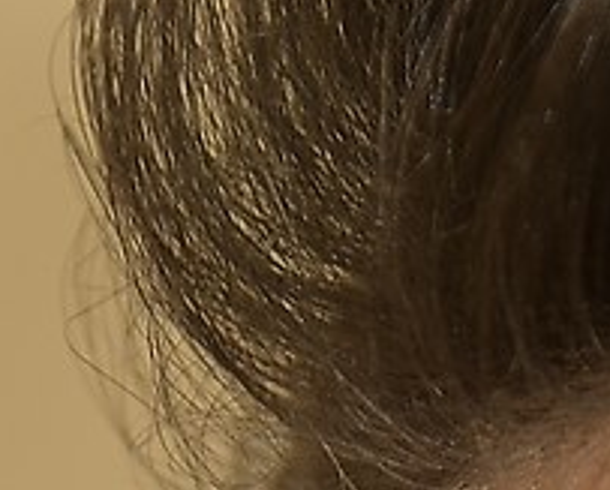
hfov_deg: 2.6
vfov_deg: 2.1
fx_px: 13216
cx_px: 1122
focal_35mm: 731
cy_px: 2706
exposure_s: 1/60
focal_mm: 66
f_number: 4
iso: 64
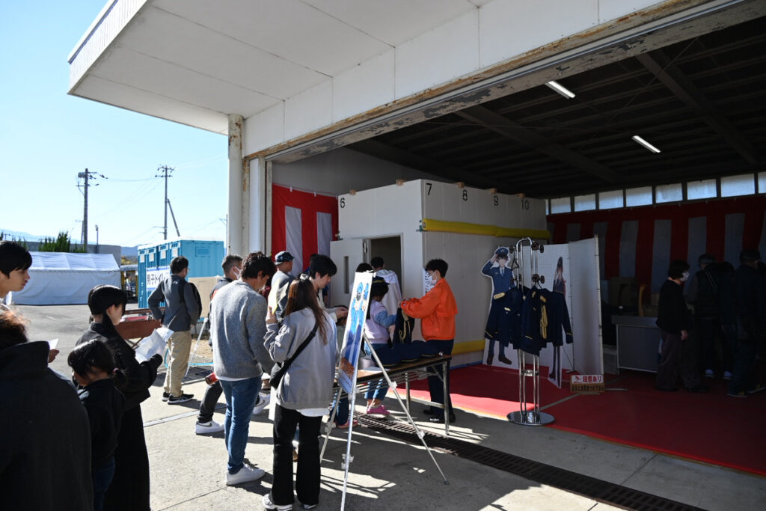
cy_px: 256
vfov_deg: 53.1
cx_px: 383
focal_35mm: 24
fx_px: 511
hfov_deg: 73.7
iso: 100
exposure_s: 1/250
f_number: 5.6
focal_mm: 24
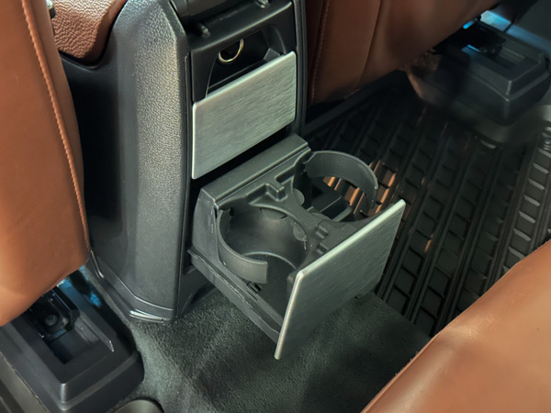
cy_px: 206
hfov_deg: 39.7
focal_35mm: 48
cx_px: 276
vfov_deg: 30.3
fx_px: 764
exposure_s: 1/2
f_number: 1.78
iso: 1600
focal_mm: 6.86
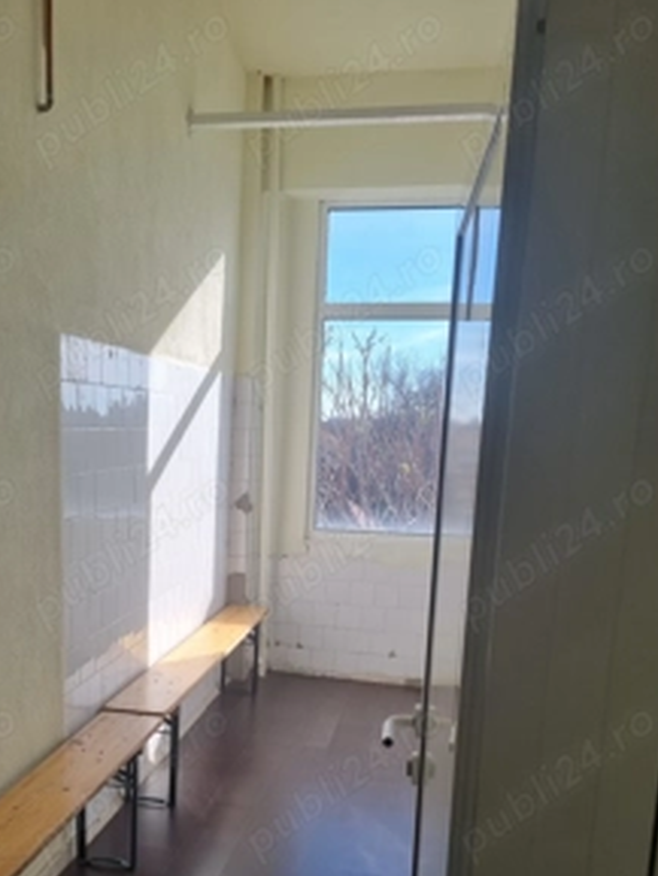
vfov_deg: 50.2
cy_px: 600
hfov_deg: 39.4
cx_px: 237
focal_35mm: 36
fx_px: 912
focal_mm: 5.4
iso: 50
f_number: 1.8
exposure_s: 1/1284
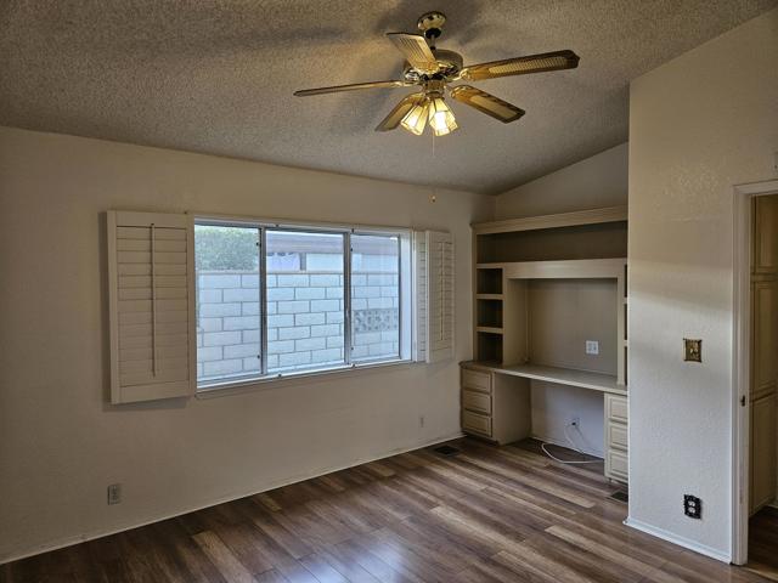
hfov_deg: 73.9
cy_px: 292
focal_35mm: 23
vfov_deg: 58.9
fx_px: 517
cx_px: 389
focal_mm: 5.4
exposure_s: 1/120
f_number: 1.8
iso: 80
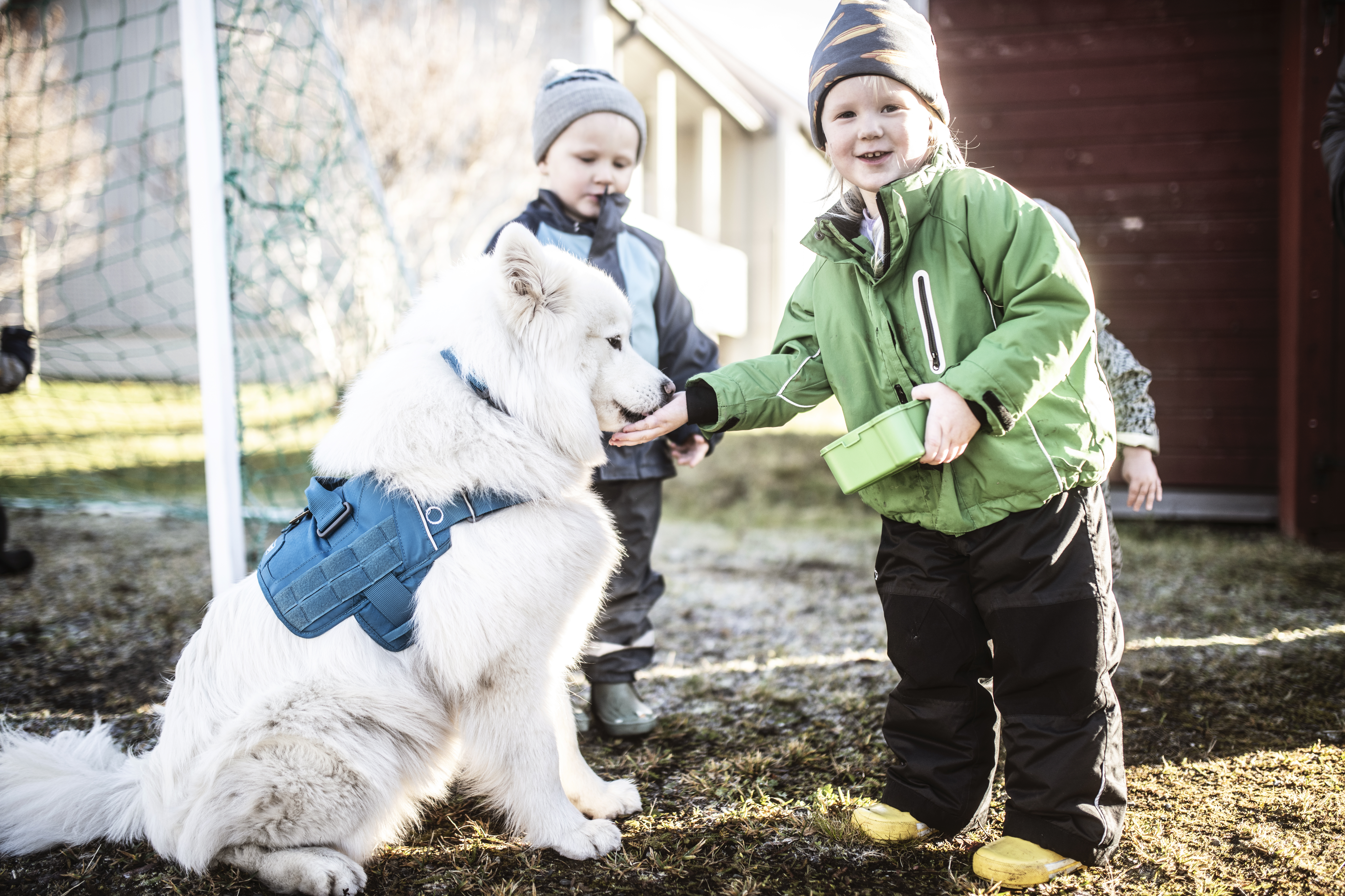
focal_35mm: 35
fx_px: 1308
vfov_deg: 37.9
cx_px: 672
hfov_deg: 54.4
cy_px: 448
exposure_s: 1/800
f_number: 1.4
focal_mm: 35
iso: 250
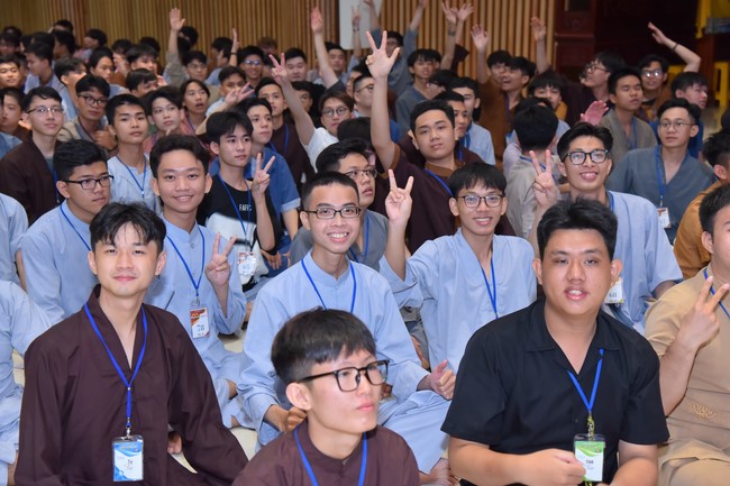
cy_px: 243
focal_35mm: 62
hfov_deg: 32.4
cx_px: 365
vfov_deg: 21.9
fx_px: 1257
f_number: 5
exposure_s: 1/160
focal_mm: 62
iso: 1250
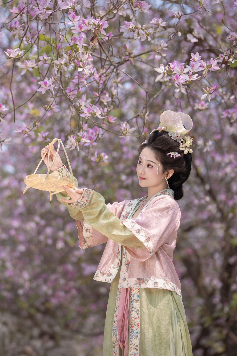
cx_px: 115
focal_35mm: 137
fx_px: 1353
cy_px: 160
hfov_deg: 10.0
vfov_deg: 15.0
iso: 100
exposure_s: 1/1250
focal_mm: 115
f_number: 2.8
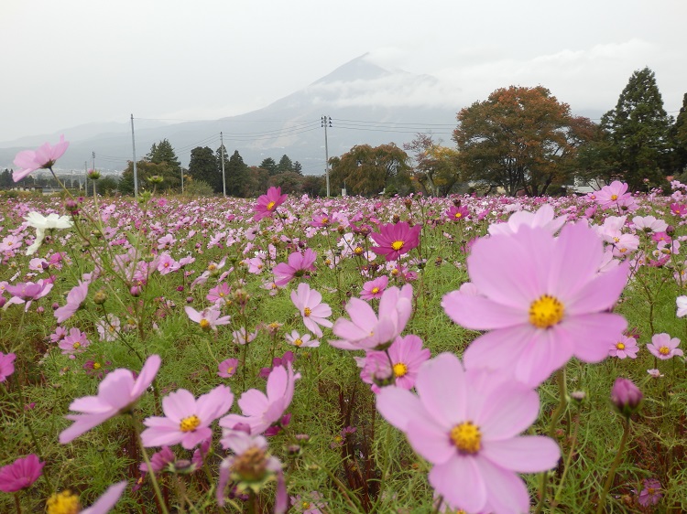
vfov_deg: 35.9
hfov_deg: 46.8
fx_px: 794
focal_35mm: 40
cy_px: 257
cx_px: 344
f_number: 3.7
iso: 80
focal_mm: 7.3
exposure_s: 1/250
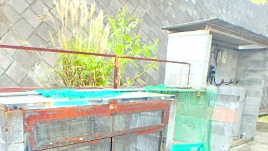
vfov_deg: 31.6
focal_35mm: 35
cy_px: 145
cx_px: 101
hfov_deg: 56.0
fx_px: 249
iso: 200
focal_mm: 3.7
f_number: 3.5
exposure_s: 1/60
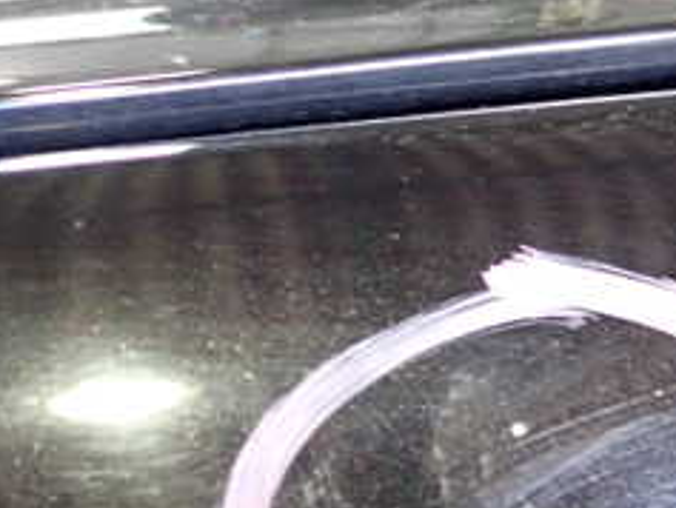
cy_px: 294
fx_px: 1485
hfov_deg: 23.9
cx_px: 753
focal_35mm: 76
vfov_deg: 19.4
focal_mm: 5.4
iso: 500
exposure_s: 1/30
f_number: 2.3
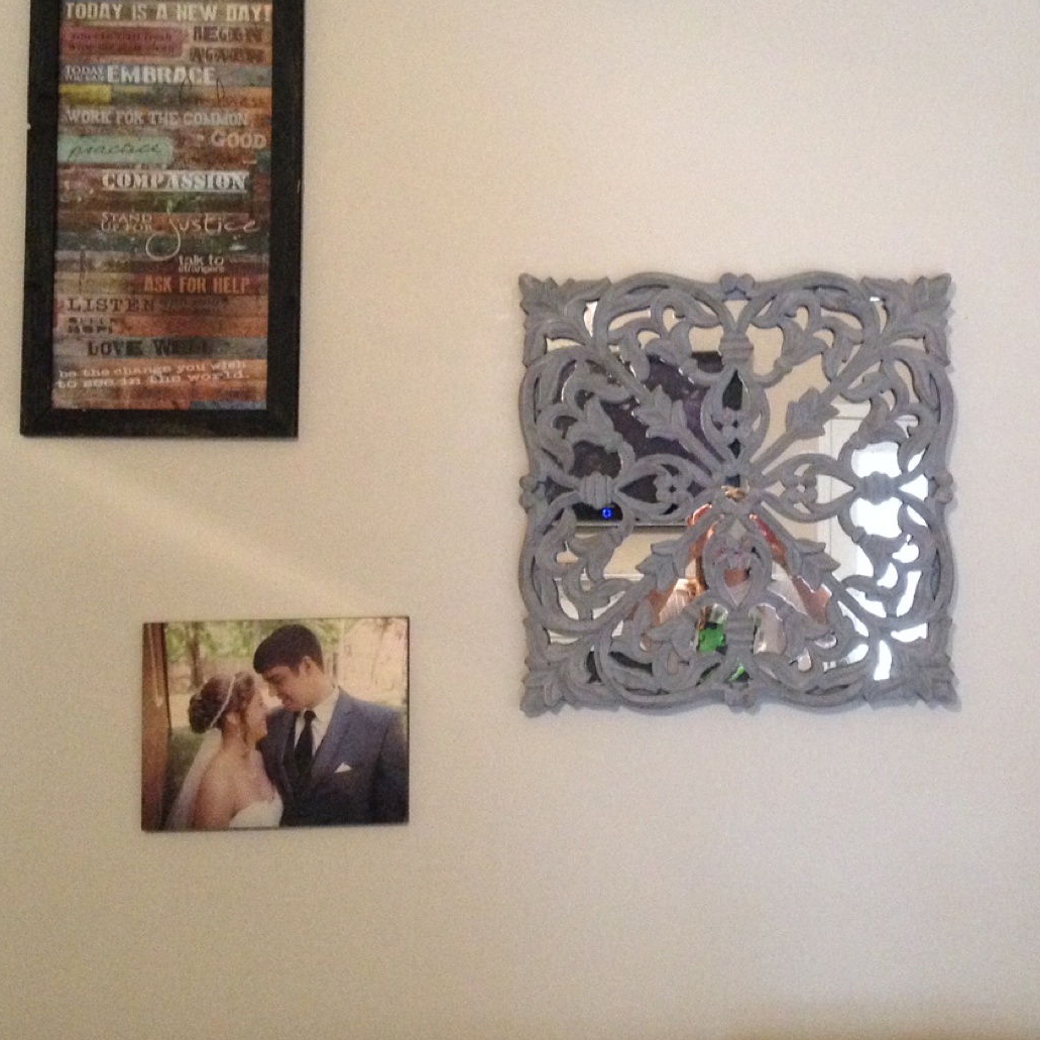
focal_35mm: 60
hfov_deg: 28.2
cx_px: 793
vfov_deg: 28.6
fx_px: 2039
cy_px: 443
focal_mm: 4.28
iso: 400
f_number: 2.4
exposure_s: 1/20
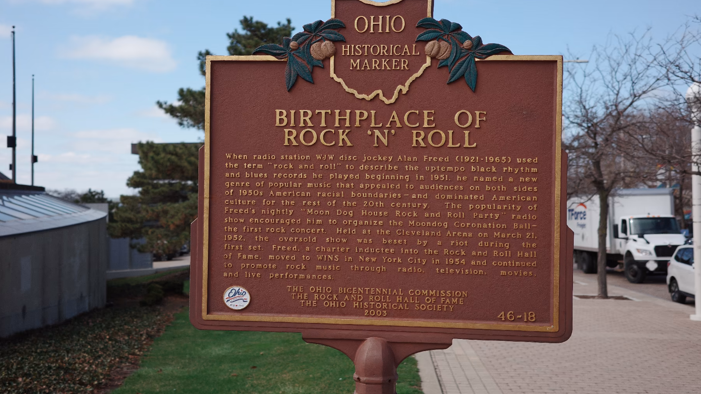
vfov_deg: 28.3
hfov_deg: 48.4
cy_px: 178
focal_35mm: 42
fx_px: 781
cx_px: 350
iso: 200
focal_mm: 26
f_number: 2.8
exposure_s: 1/2500
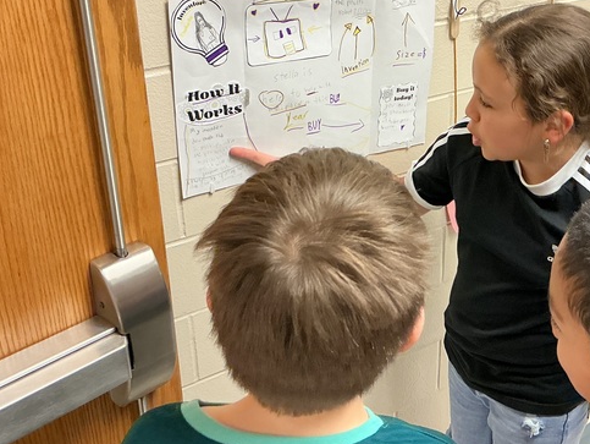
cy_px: 160
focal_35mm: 48
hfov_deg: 38.9
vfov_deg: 30.2
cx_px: 418
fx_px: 819
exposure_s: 1/60
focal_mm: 3
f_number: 1.8
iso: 100
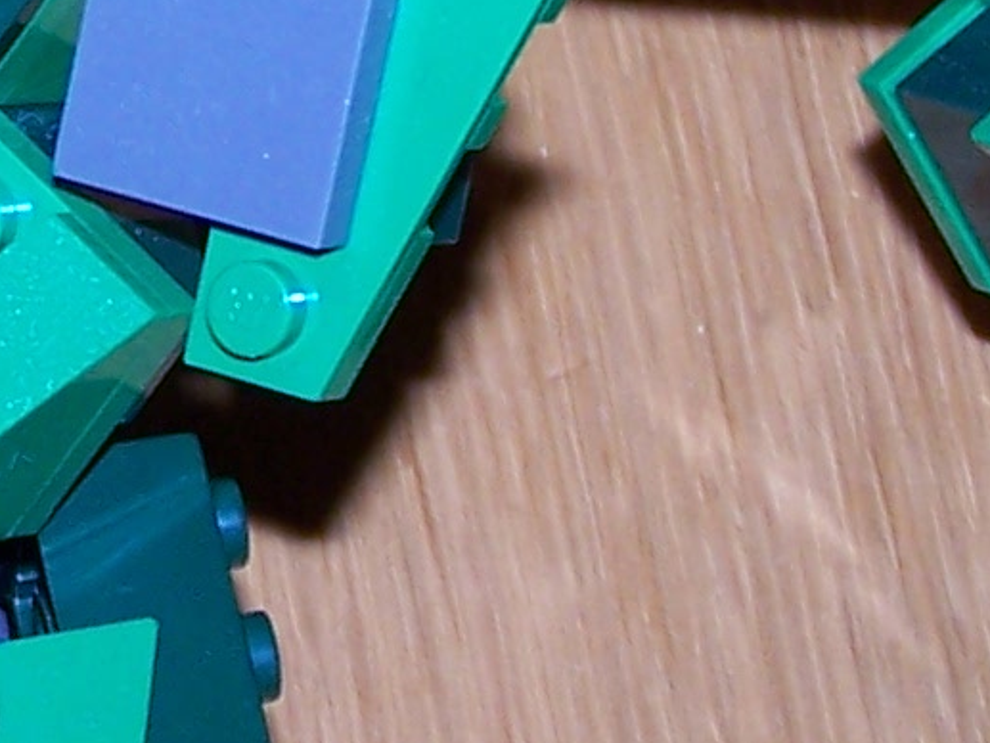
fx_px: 7266
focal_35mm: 254
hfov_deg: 7.7
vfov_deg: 5.8
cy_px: 63
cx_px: -297
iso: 80
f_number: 3
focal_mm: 8.5
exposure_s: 1/60
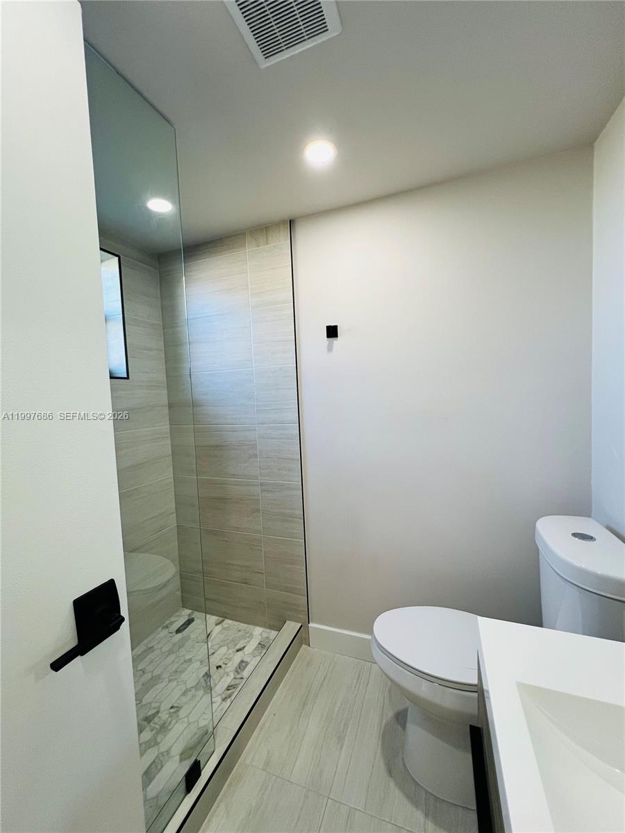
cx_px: 312
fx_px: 313
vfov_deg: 106.2
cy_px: 416
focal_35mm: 13
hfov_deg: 89.9
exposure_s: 1/120
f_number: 1.8
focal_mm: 1.57
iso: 125
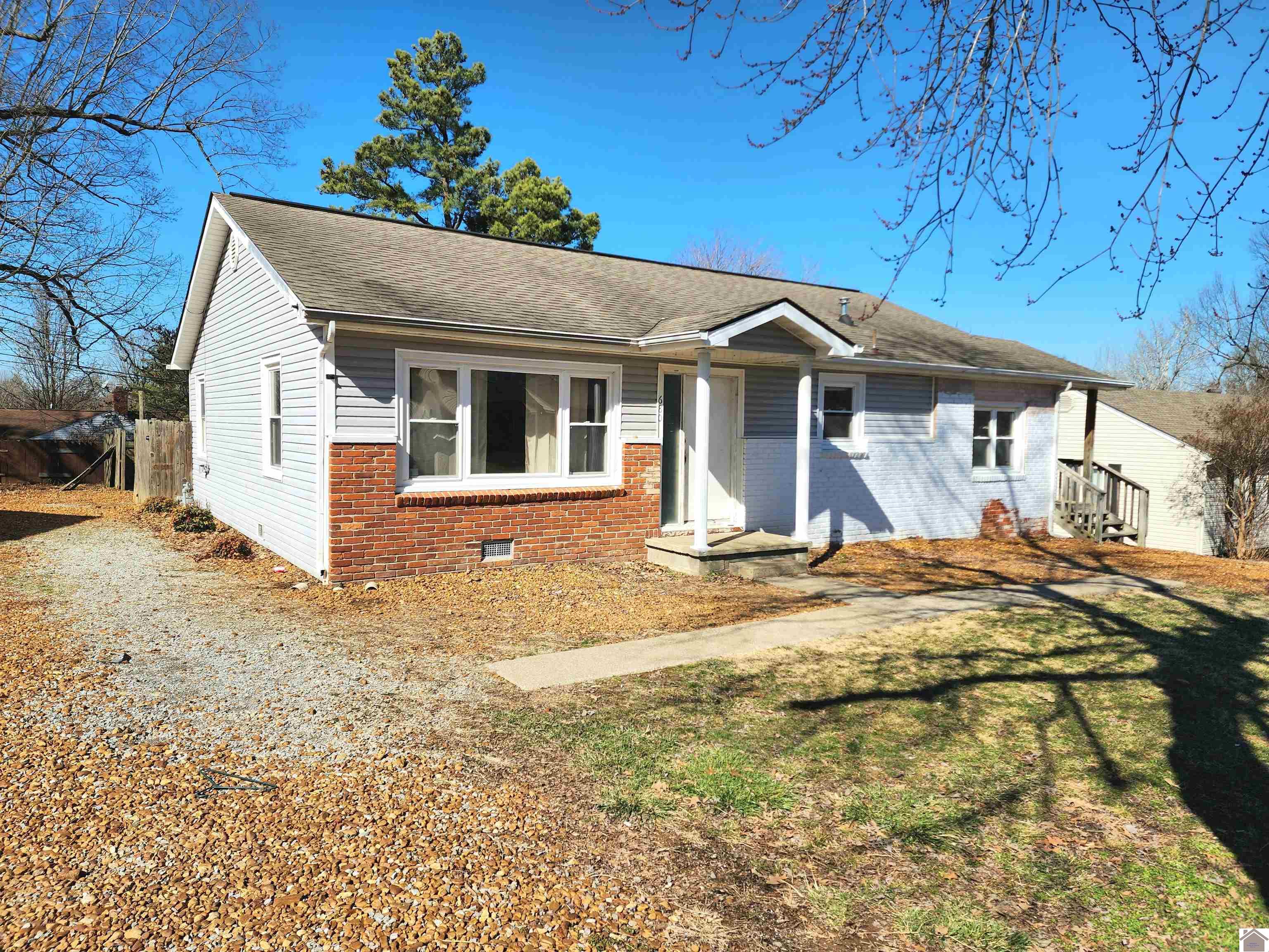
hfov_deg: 73.9
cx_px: 634
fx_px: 843
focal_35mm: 23
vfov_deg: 58.9
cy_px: 476
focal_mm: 6.4
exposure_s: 1/1250
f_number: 1.8
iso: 12
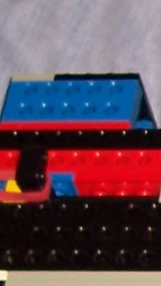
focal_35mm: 234
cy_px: 362
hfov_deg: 4.9
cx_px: 495
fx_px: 1778
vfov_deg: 9.1
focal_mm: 5.6
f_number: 2.7
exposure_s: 1/60
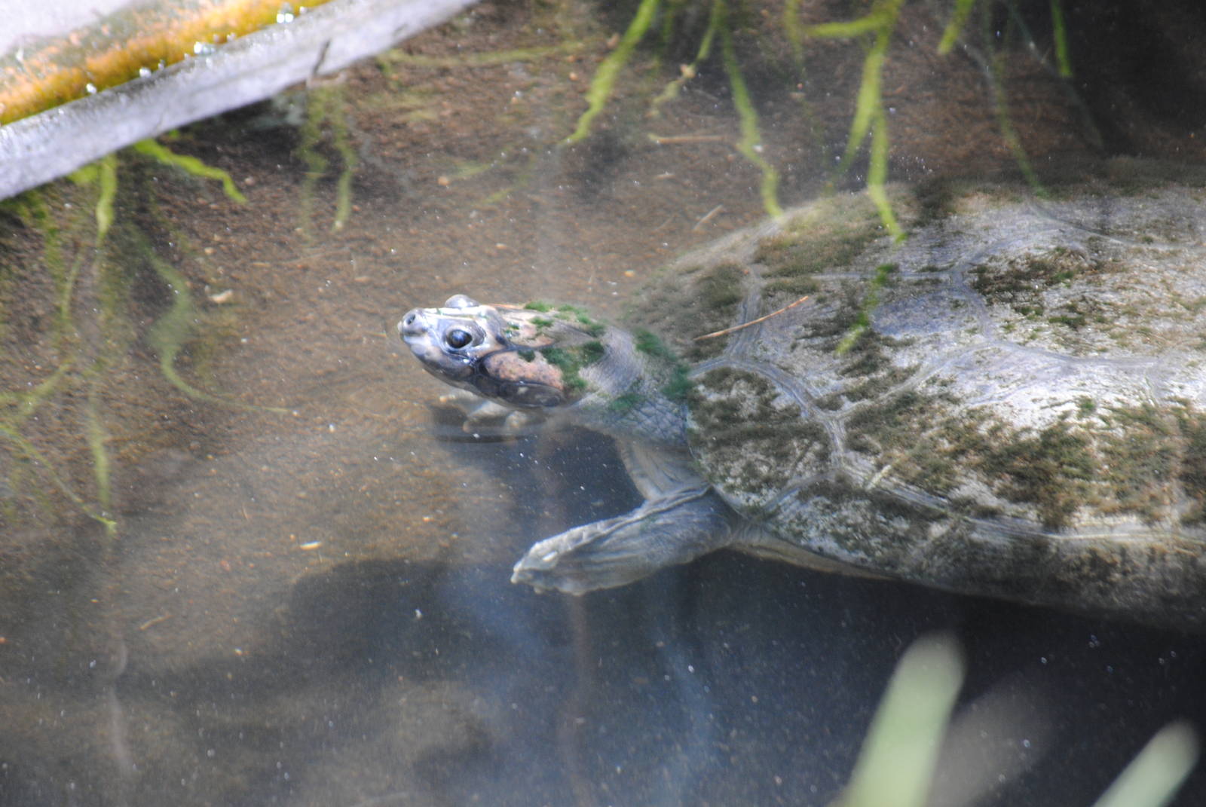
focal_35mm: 300
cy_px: 404
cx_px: 603
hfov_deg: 6.9
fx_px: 10062
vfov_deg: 4.6
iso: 400
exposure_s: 1/60
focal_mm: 200
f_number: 5.6
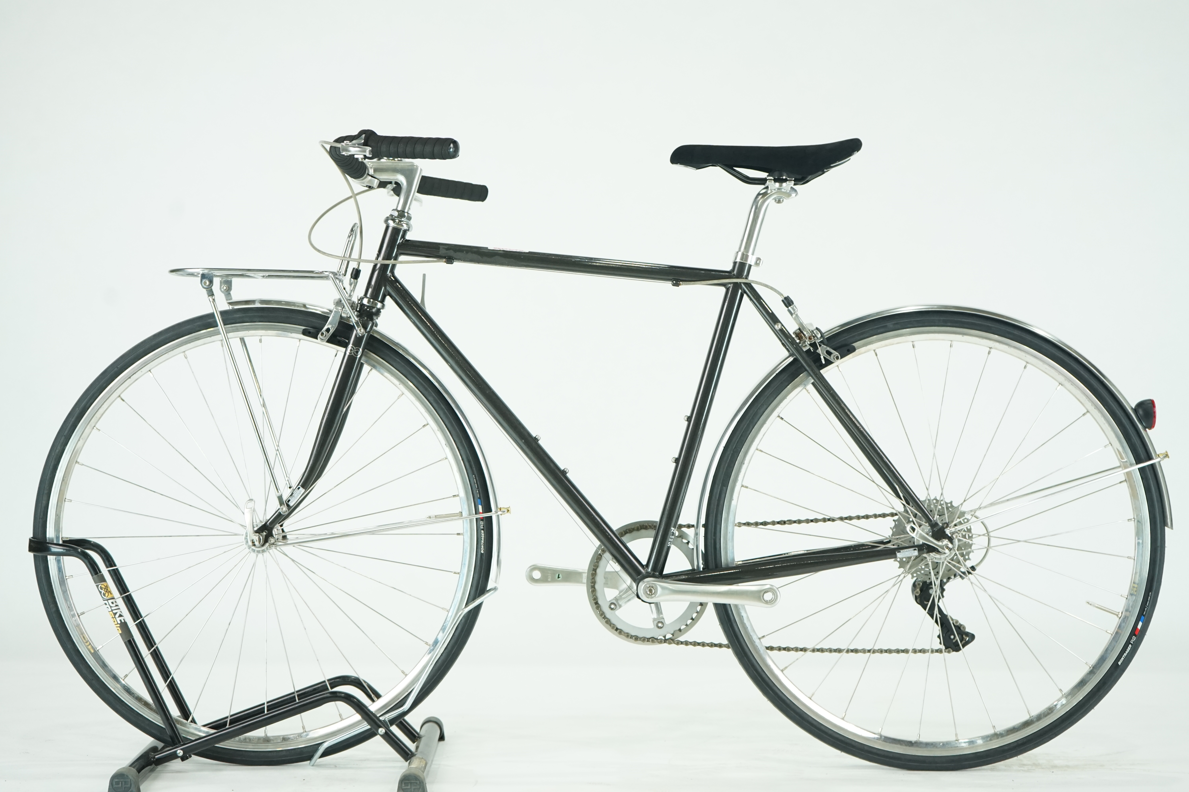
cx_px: 594
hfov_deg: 35.6
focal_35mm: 56
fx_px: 1849
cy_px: 396
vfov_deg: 24.2
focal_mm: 56
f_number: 5
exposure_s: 1/200
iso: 1600
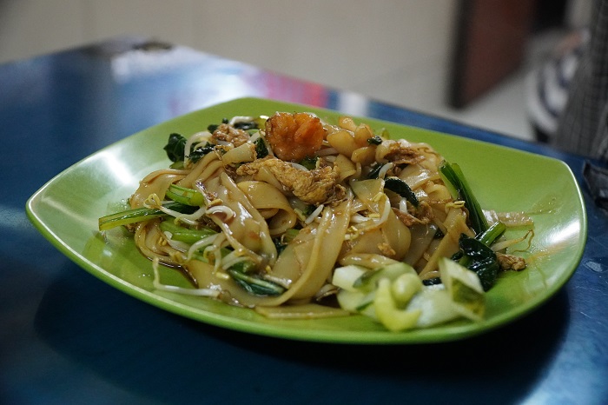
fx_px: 810
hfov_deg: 41.1
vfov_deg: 28.0
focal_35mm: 48
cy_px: 202
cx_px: 304
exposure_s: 1/200
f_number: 4
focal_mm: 32
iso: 5000
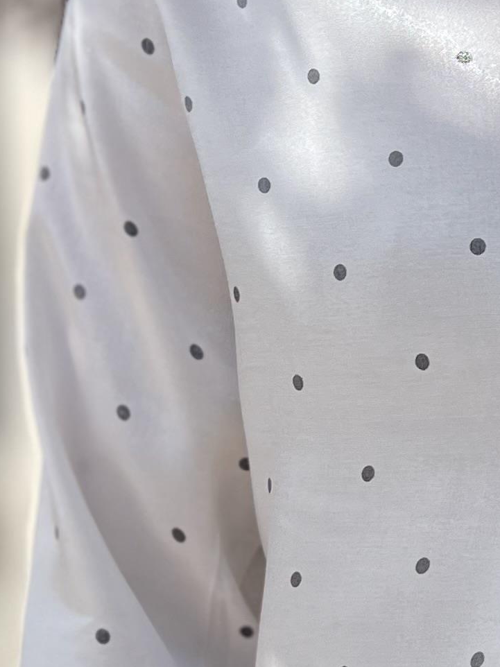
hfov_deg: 12.9
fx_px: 2100
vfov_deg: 18.0
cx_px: 746
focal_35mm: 109
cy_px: 415
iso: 50
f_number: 1.5
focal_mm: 5.7
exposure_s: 1/3077
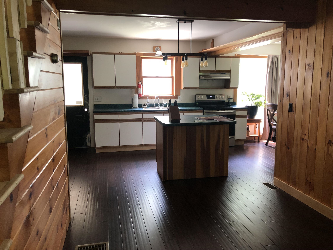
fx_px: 269
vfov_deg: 49.7
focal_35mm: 28
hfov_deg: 63.4
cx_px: 166
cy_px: 125
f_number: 1.8
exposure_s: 1/15
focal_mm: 4
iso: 40
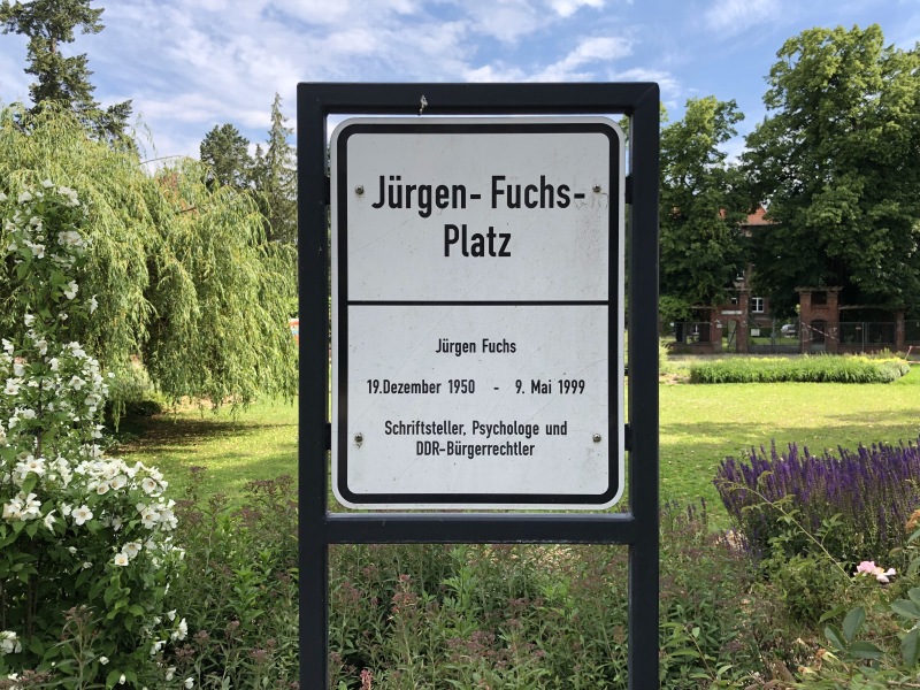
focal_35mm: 28
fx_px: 744
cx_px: 460
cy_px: 345
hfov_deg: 63.4
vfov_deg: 49.7
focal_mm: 3.99
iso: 20
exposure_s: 1/750
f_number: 1.8
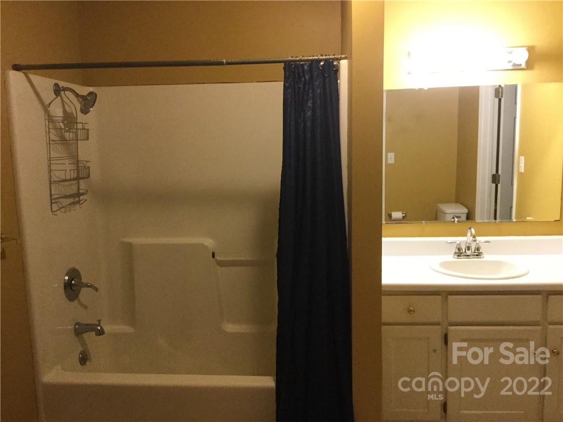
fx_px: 504
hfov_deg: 58.4
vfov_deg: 45.4
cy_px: 211
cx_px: 282
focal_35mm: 31
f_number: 2.4
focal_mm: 3.3
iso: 160
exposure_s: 1/30
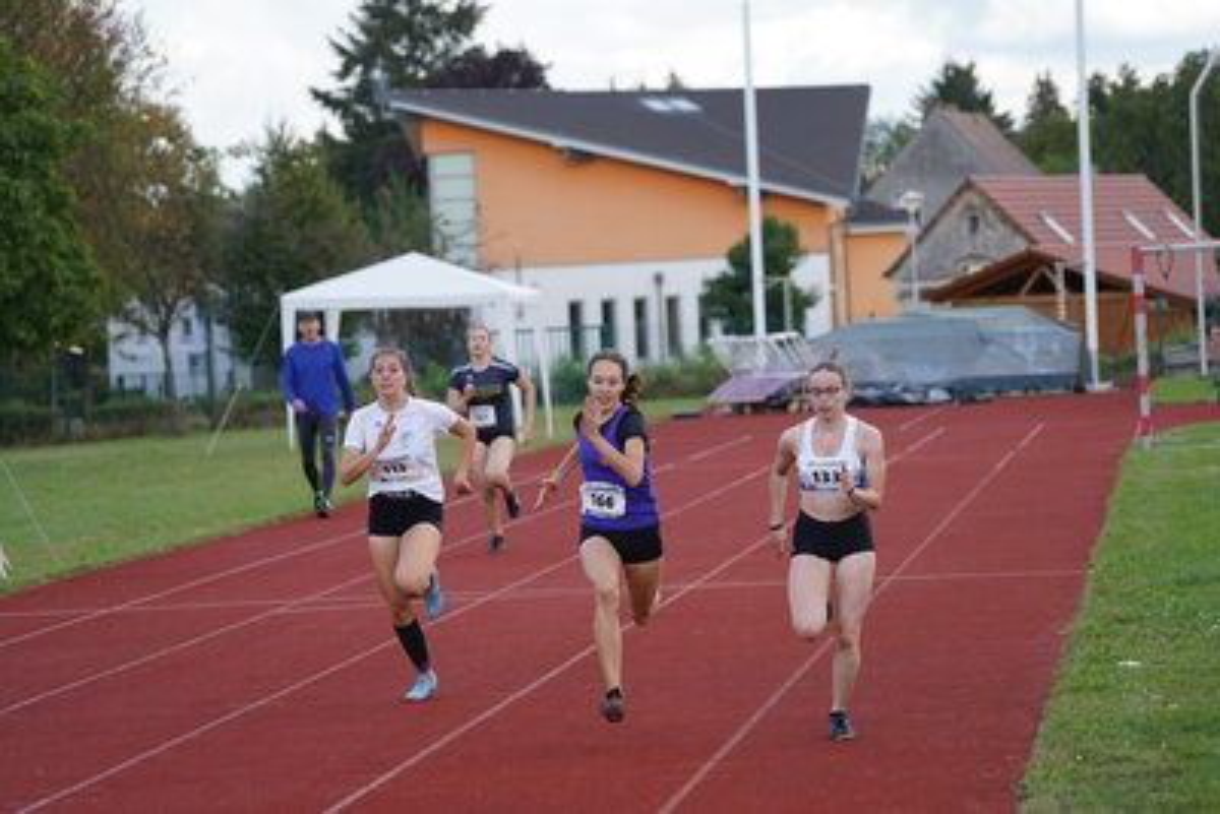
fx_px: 4576
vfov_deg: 10.2
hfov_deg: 15.2
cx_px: 610
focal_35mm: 135
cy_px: 407
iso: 500
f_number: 4
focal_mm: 135
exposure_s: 1/1000
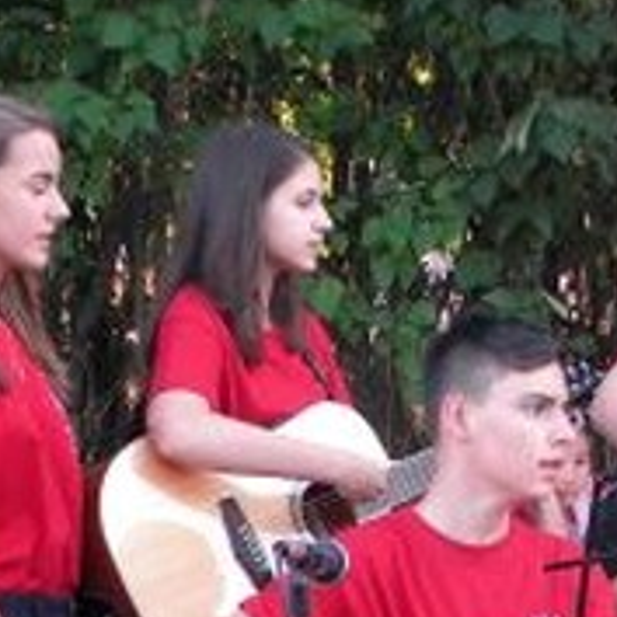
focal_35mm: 135
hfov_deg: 12.6
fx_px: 2722
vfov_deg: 12.8
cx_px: 770
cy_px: 580
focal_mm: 6.4
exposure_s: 1/54.2
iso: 133
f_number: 3.7
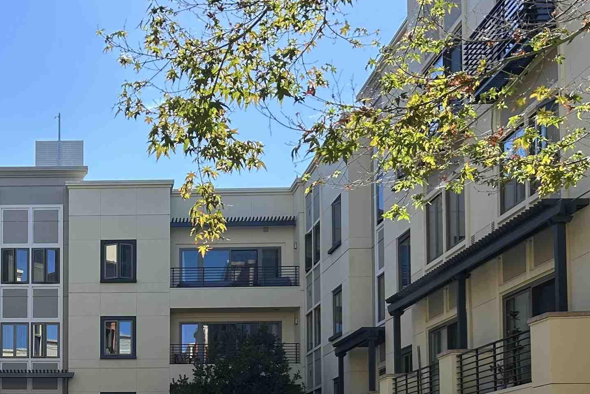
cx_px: 56
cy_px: 425
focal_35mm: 58
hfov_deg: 32.7
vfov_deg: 22.2
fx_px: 951
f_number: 1.5
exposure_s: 1/1901
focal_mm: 5.7
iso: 50
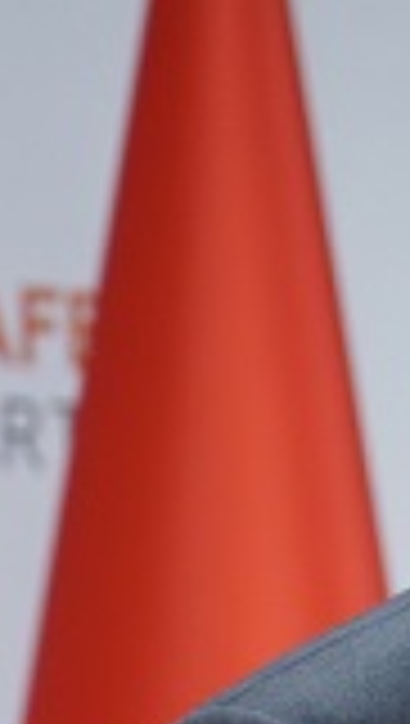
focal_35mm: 348
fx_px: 6701
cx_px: 924
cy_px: 474
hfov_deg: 3.5
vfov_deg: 6.2
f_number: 4
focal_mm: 70
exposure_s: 1/160
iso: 800
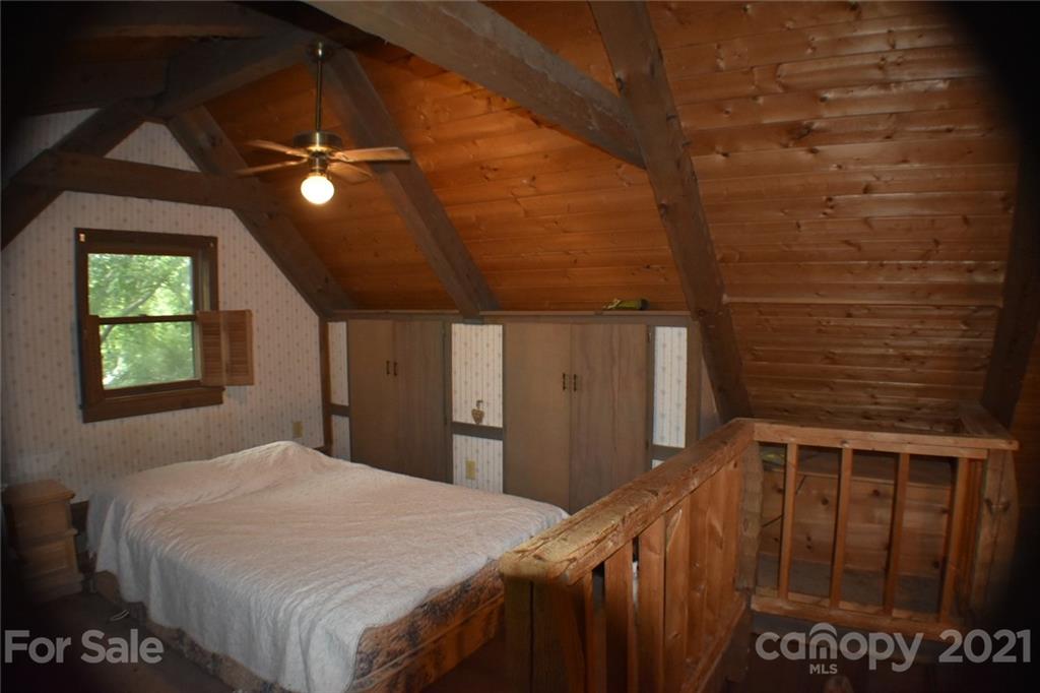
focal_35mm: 27
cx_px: 520
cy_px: 346
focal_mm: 18
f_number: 3.5
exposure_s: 1/125
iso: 1400
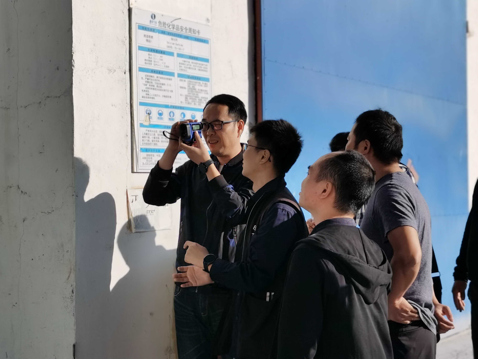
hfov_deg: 35.5
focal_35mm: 54
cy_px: 180
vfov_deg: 27.0
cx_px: 239
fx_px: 746
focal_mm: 5.56
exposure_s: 1/6494
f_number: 1.6
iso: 50
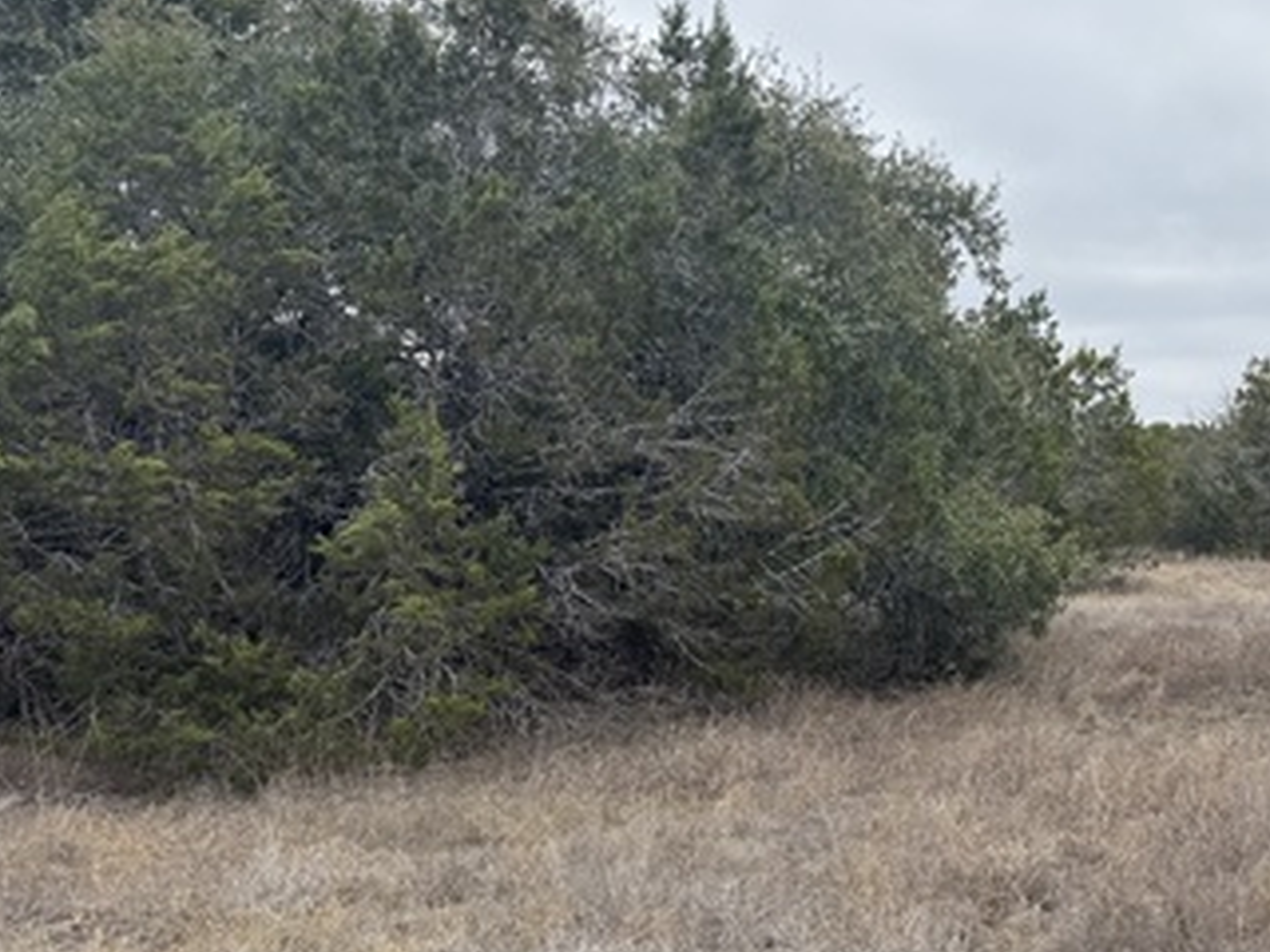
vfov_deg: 30.2
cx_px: 1250
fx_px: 1761
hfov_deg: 36.0
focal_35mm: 48
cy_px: 528
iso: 80
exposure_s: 1/2370
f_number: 1.78
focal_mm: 6.76
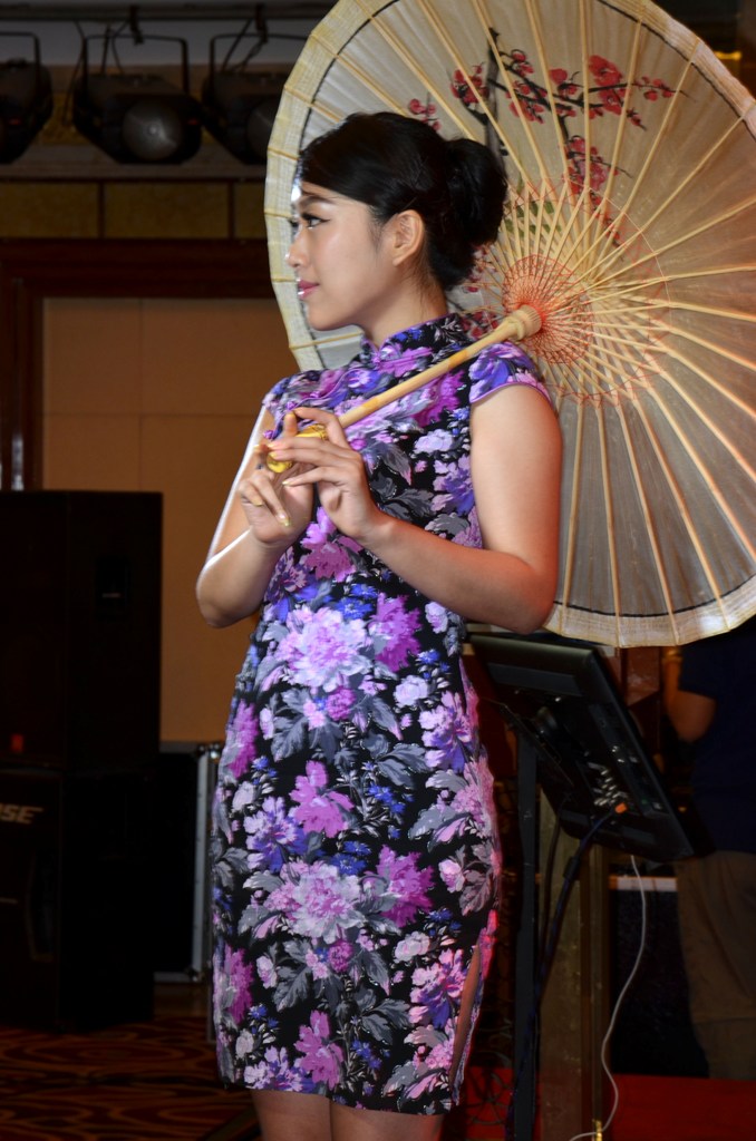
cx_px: 378
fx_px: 3323
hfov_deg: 13.0
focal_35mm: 105
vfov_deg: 19.5
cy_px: 570
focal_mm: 70
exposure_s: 1/40
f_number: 8
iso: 200
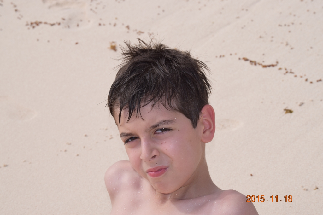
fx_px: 1076
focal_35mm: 120
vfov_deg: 11.4
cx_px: 162
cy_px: 108
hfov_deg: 17.1
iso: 100
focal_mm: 80
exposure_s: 1/200
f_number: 10
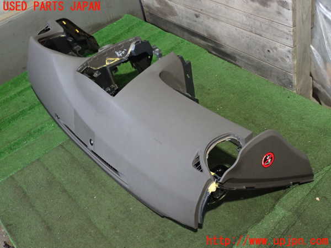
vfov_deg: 32.9
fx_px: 421
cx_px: 166
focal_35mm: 44
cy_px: 124
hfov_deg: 42.9
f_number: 2.9
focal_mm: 7.84
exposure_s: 1/20
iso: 800
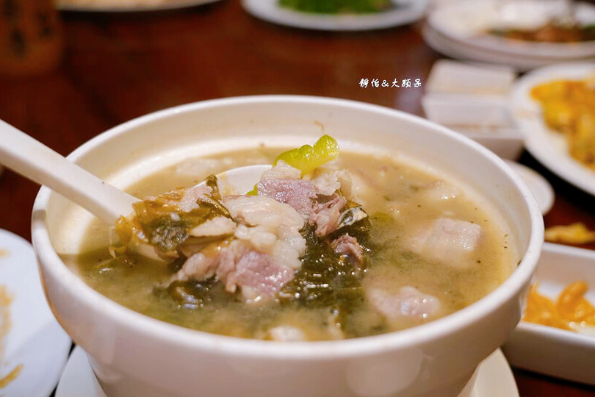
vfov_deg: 31.2
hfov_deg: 45.4
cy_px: 205
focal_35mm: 43
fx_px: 711
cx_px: 292
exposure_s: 1/50
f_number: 4
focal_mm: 41
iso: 800
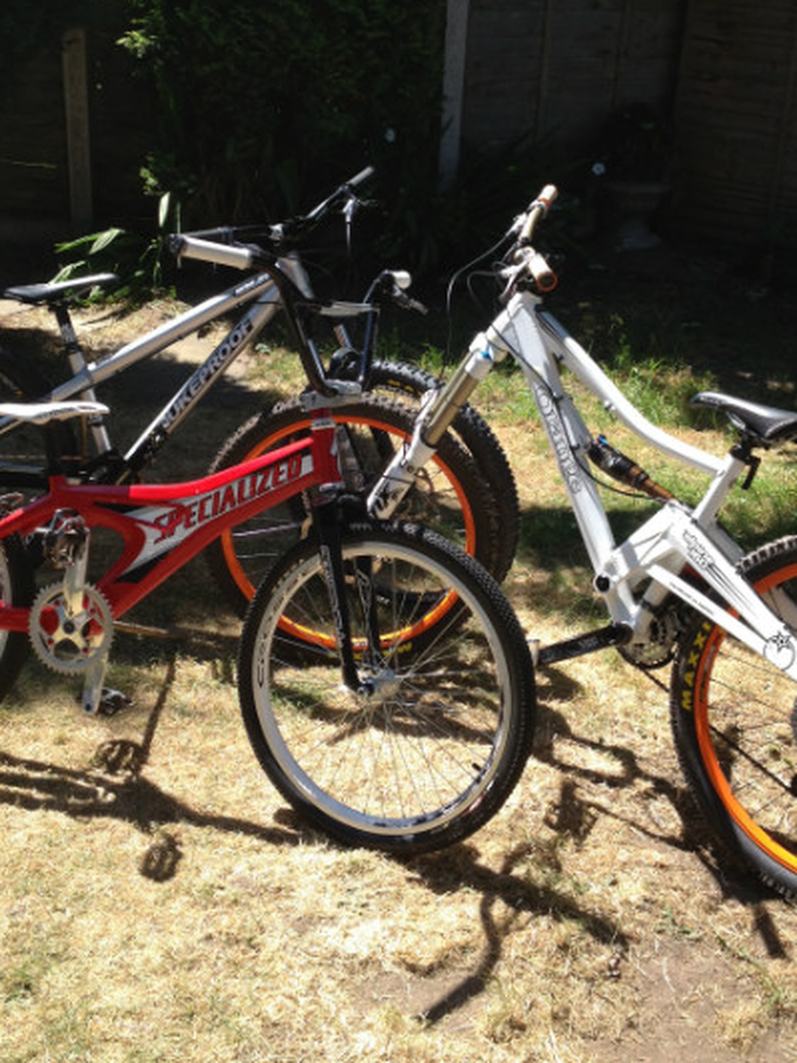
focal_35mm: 49
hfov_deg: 29.7
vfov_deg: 38.8
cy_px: 463
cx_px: 377
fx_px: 1504
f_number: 2.4
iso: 50
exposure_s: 1/657
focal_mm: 4.28
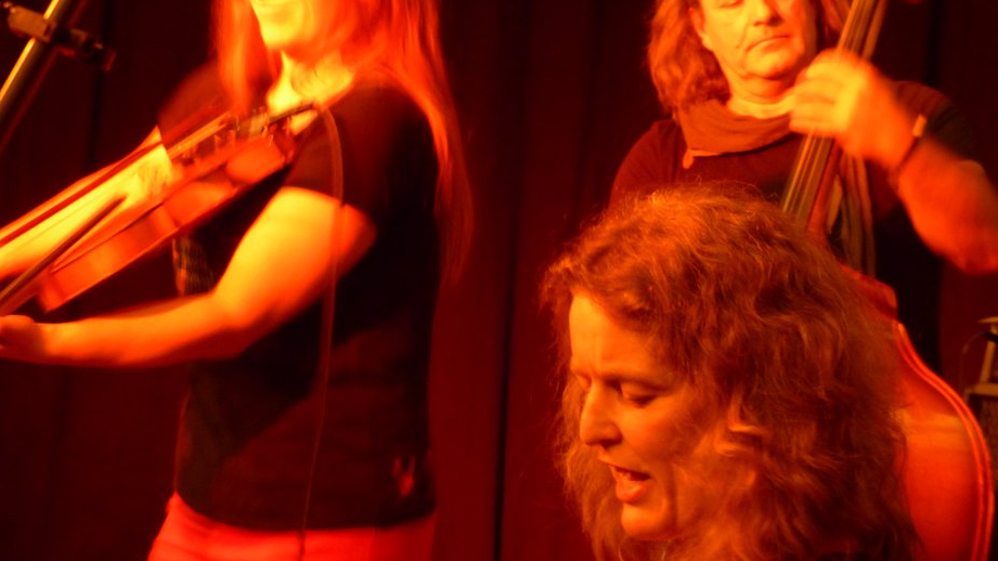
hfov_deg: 17.4
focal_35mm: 123
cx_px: 506
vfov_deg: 9.9
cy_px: 219
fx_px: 3255
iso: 400
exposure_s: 1/10
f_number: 2.8
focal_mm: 18.7
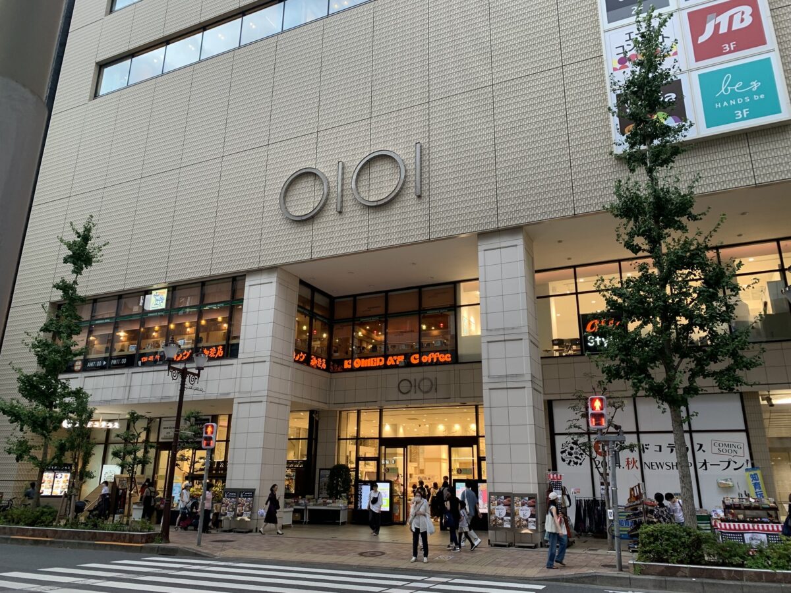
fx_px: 594
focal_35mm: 26
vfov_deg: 53.1
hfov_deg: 67.3
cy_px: 296
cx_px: 396
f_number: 1.8
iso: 50
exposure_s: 1/50
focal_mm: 4.25
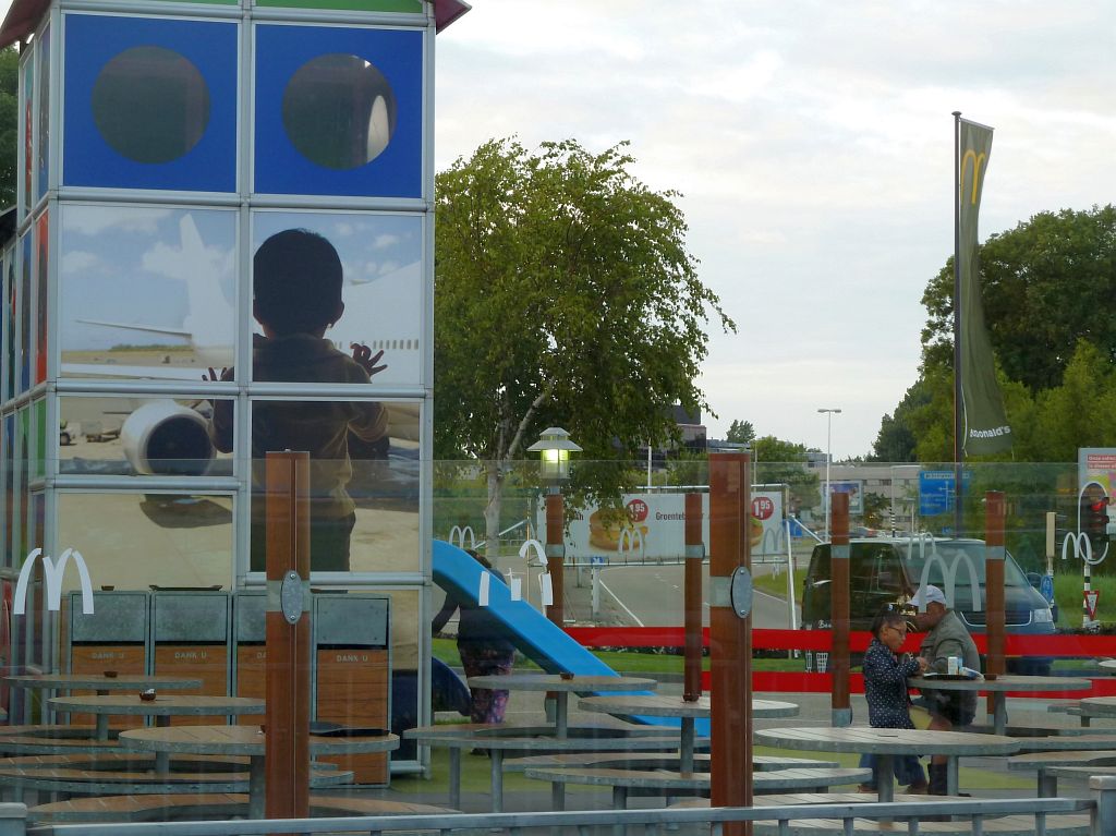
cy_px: 418
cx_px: 558
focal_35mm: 96
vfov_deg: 15.4
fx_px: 3094
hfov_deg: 20.4
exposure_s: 1/50
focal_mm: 15.8
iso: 125
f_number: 4.3
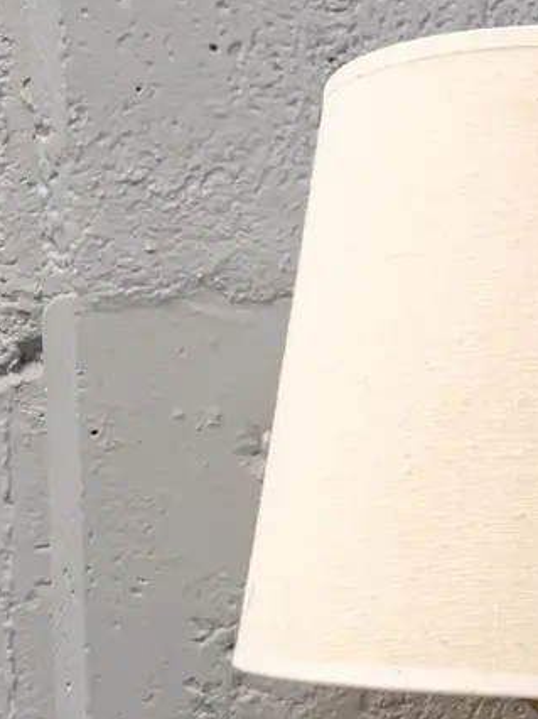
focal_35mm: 77
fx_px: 1597
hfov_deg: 18.3
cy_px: 778
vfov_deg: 23.8
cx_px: 614
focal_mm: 16
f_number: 5.6
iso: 3200
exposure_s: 1/100
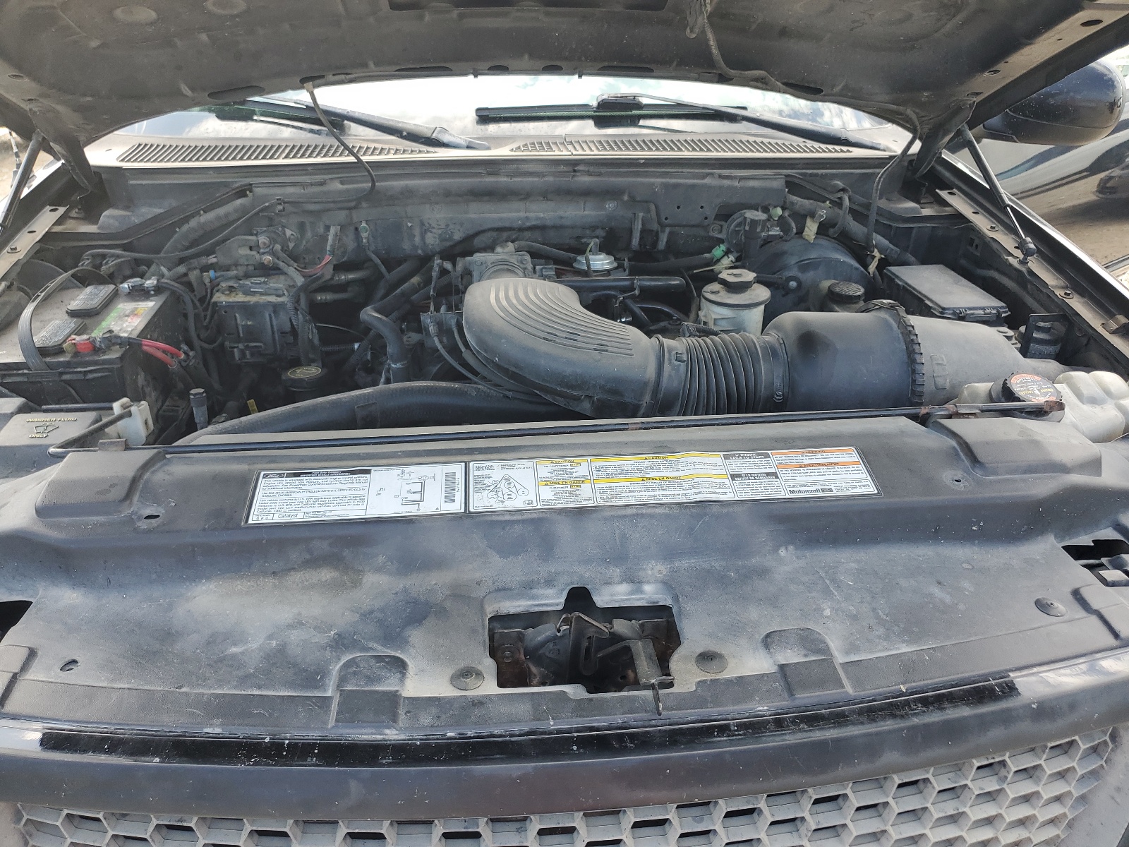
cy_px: 424
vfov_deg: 53.1
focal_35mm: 26
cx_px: 564
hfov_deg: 67.3
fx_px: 848
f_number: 1.5
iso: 50
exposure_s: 1/370
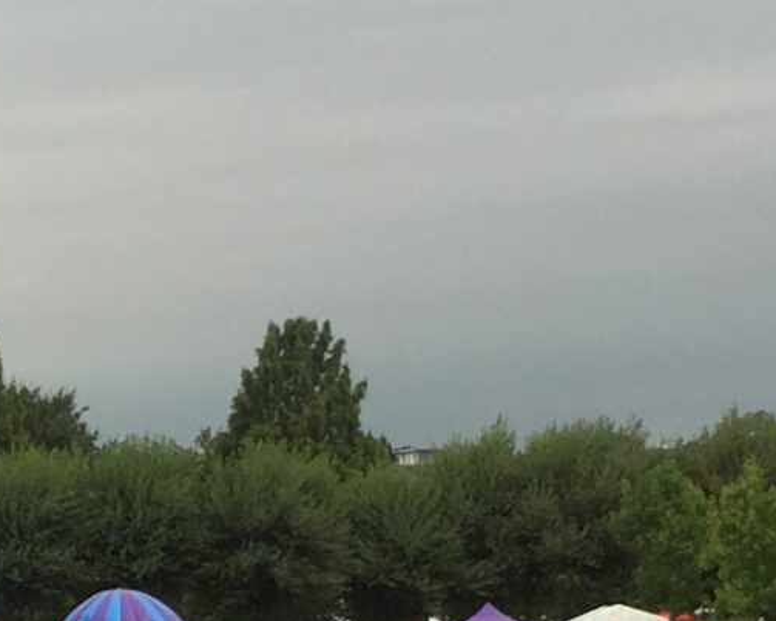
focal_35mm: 144
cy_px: 566
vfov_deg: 10.7
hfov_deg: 13.1
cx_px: -96
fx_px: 3309
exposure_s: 1/100
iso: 32
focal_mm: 4.15
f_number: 2.2
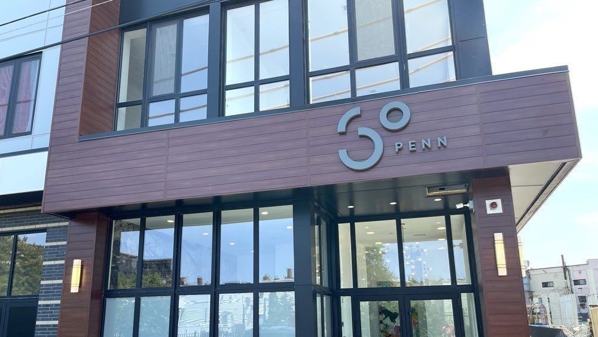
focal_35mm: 29
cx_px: 295
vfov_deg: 39.9
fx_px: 460
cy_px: 215
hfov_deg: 66.1
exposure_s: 1/729
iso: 32
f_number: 1.6
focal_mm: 4.2
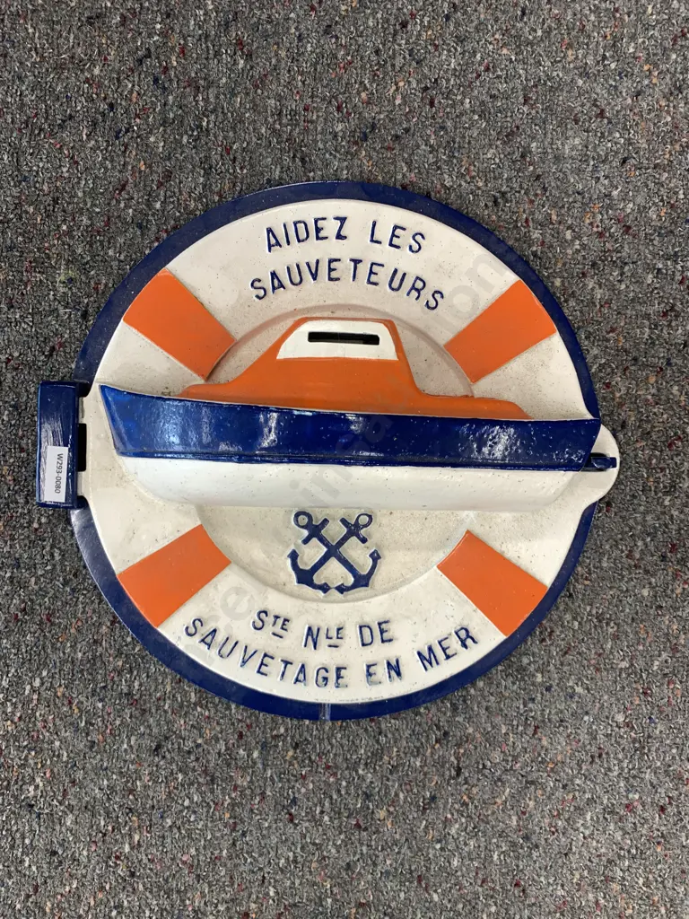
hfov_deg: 53.1
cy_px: 460
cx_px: 344
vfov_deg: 67.3
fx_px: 690
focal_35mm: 26
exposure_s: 1/100
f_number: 1.8
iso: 80
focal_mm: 4.25
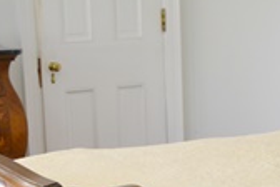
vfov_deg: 9.4
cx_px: 308
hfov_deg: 14.4
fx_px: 1081
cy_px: 326
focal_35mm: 139
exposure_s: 1/60
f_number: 4.2
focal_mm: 26
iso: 560
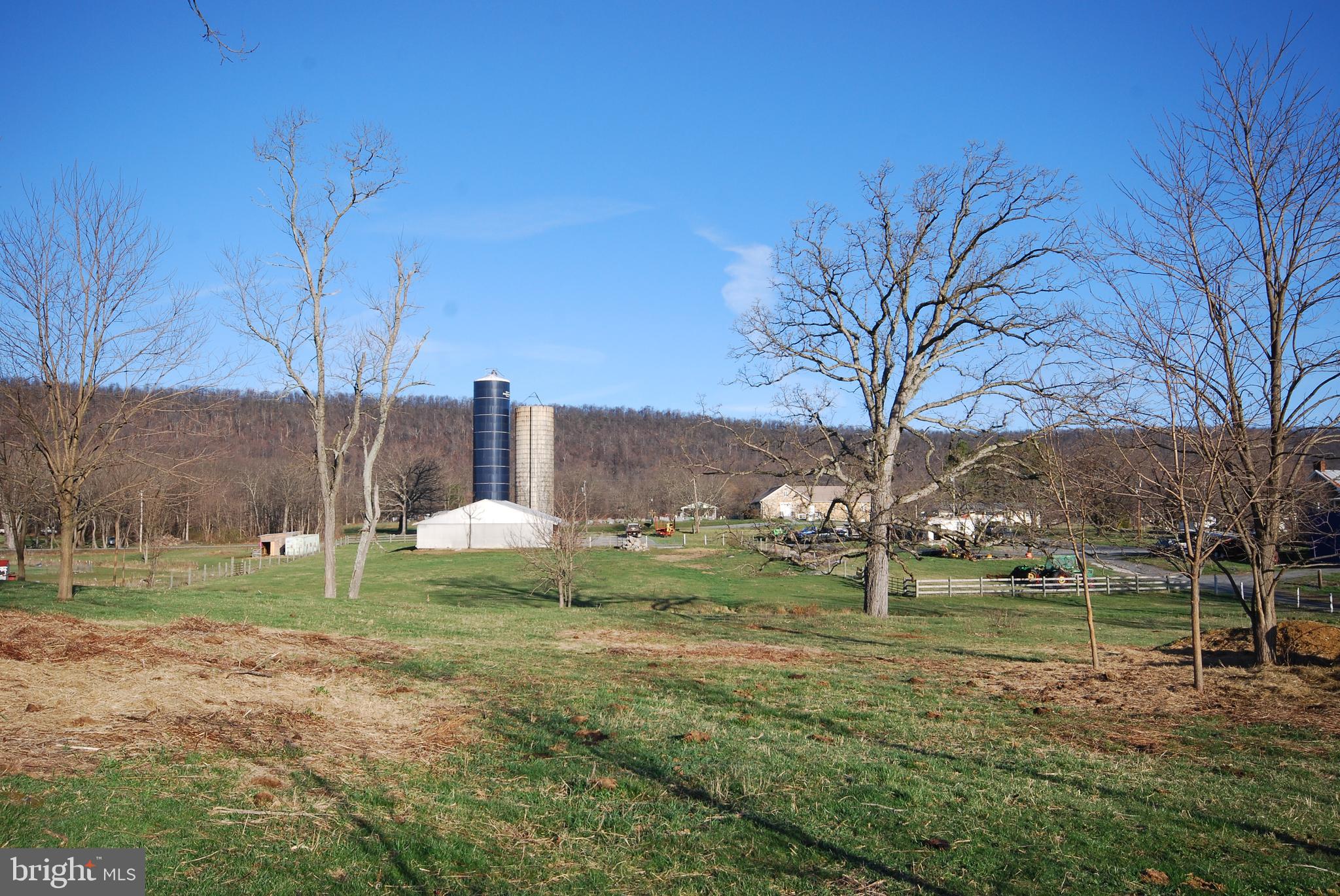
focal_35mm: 30
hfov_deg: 61.9
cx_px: 670
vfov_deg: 43.7
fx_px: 1118
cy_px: 448
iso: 200
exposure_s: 1/200
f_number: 10
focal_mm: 20
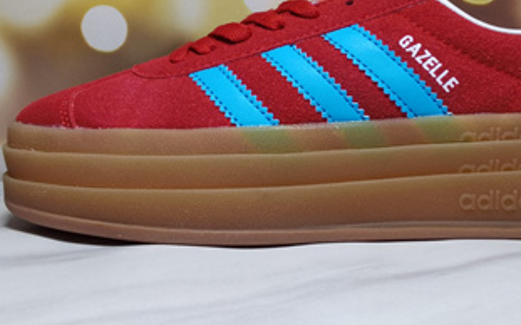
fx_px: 653
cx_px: 317
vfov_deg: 27.3
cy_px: 54
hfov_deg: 43.3
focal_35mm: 46
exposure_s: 1/376
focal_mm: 2.26
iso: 50
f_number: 2.2
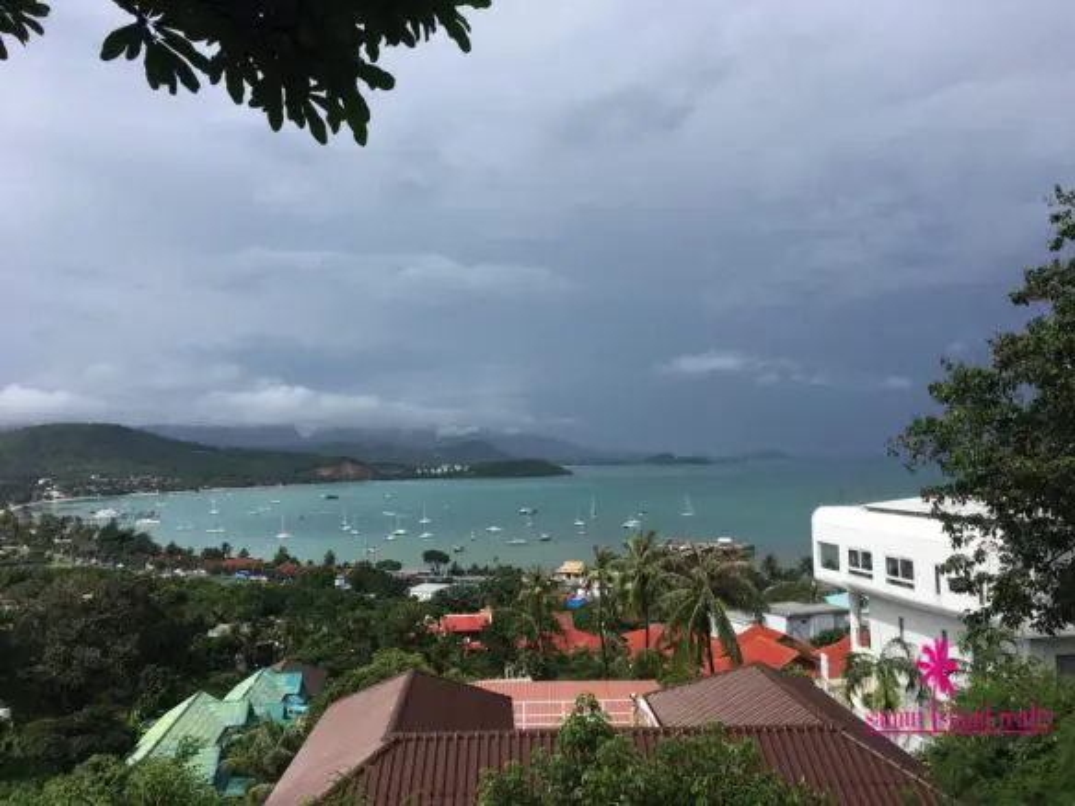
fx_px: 901
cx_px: 538
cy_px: 403
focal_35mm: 29
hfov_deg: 61.7
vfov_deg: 48.2
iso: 25
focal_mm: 4.15
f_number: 2.2
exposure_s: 1/2404
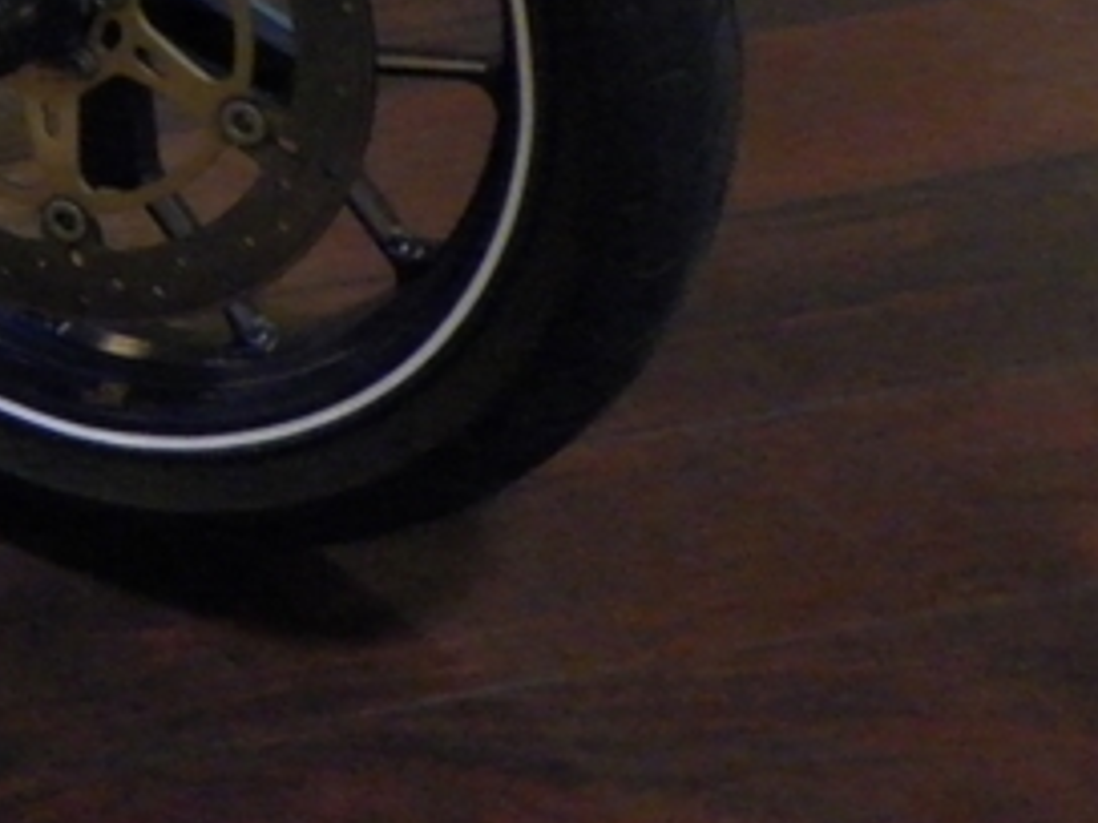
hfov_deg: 16.7
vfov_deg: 13.0
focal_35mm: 102
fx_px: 3235
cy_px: -718
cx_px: -737
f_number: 3.5
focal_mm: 4.6
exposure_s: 1/30
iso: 400
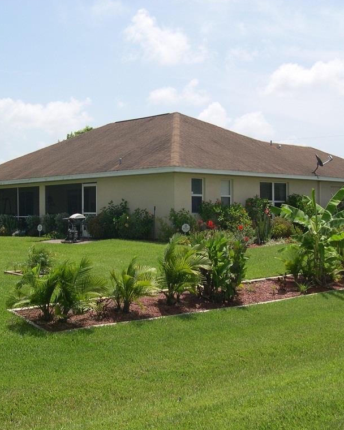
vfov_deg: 37.3
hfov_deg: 30.2
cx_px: 140
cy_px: 214
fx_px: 636
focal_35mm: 50
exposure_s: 1/218
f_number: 7.6
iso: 100
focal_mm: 8
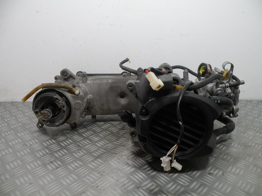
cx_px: 131
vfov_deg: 51.4
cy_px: 98
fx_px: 204
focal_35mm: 27
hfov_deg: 65.3
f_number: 3.2
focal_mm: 4.7
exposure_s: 1/74.6
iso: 64
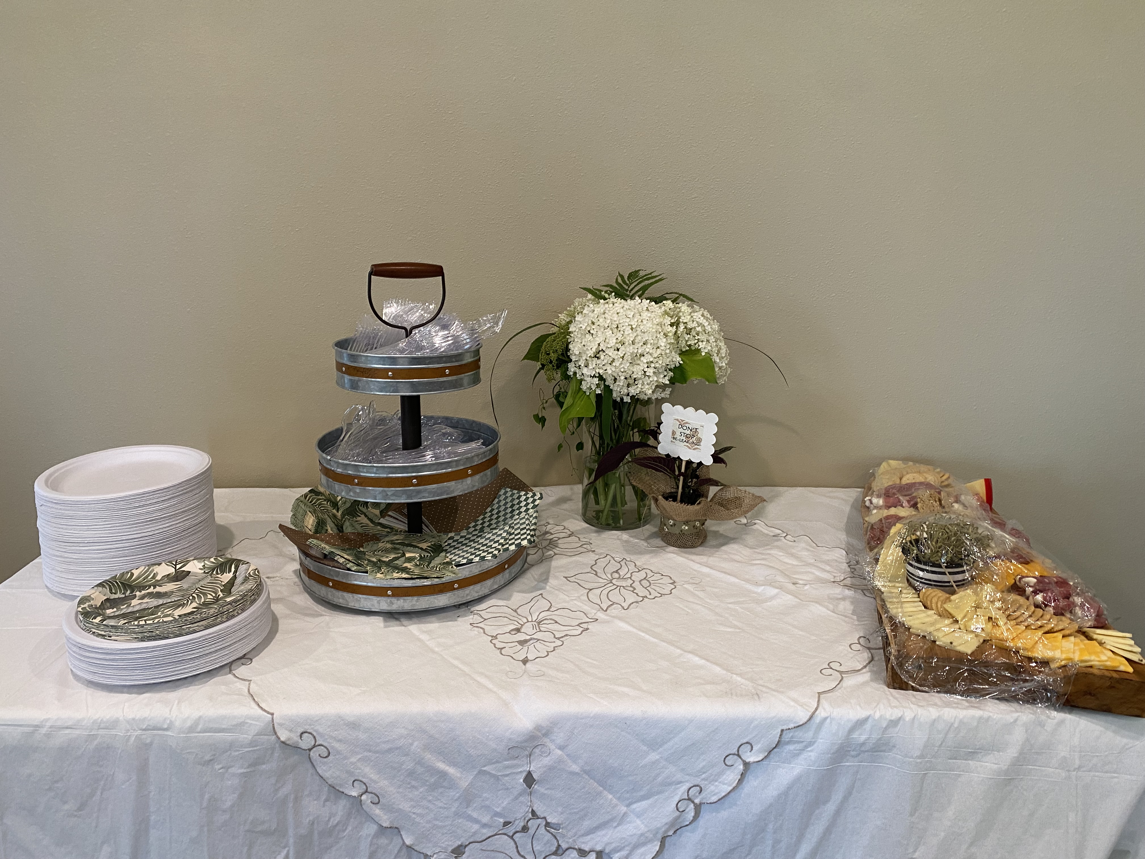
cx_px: 572
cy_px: 430
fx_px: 860
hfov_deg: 67.3
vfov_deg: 53.1
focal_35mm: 26
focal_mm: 4.25
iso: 100
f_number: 1.8
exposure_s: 1/60
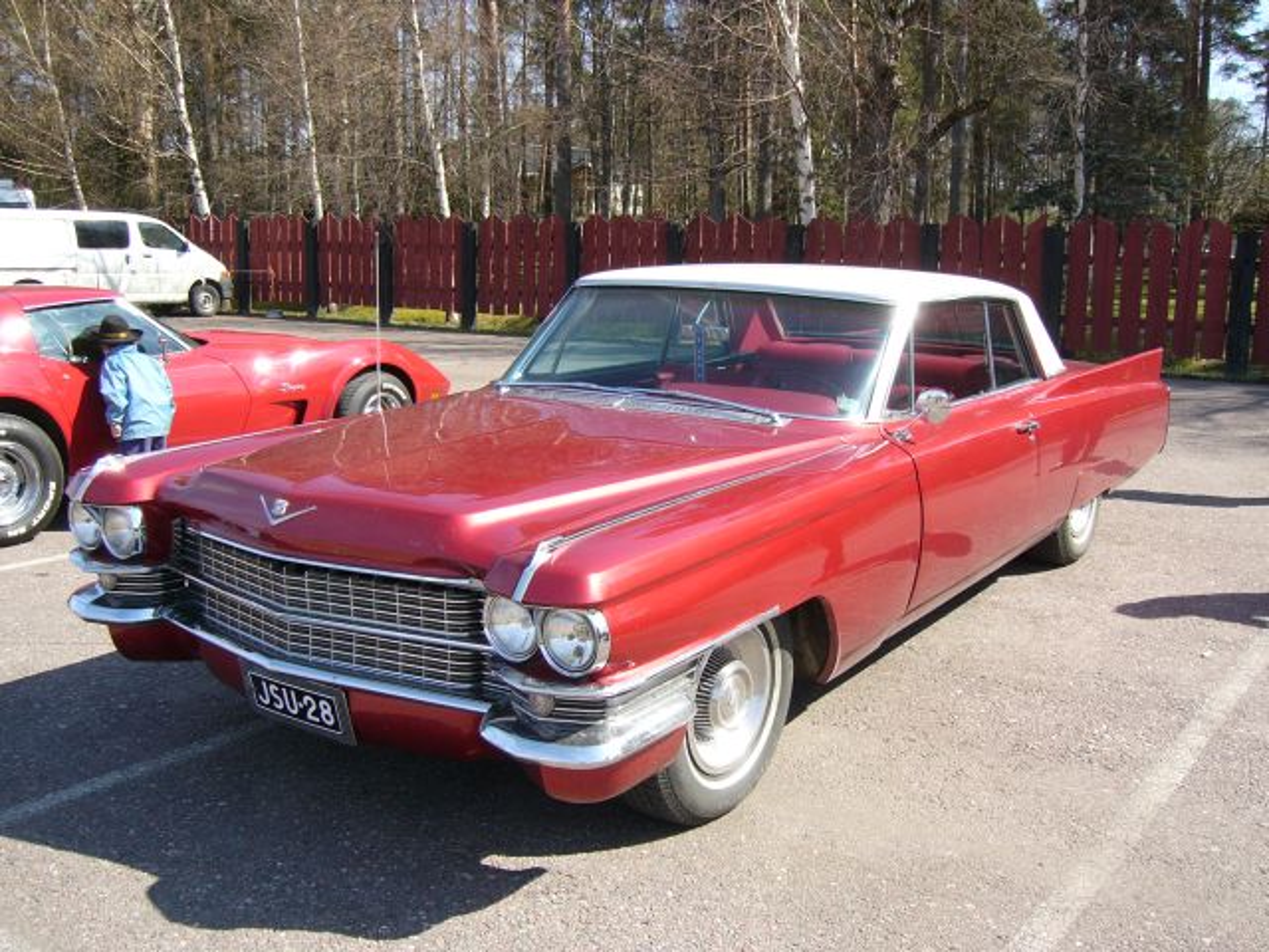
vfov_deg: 40.7
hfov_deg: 52.6
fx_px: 1283
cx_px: 634
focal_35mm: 35
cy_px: 476
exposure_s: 1/50
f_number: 8
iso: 50
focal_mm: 5.8
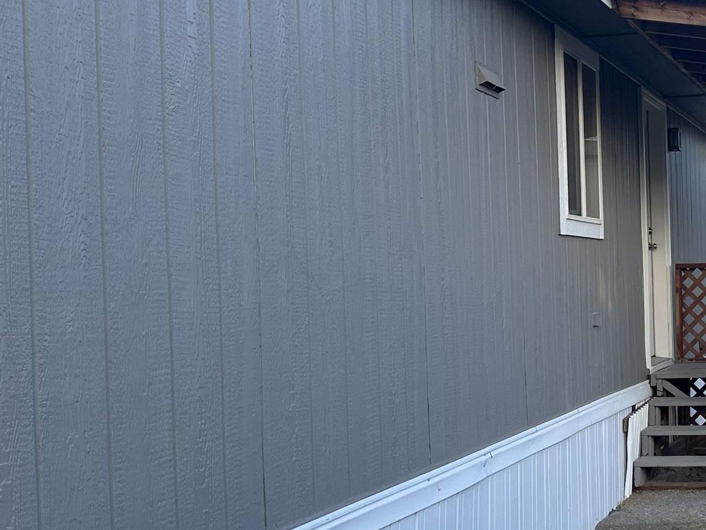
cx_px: 724
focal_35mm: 57
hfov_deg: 31.0
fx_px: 1163
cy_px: 263
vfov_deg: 25.7
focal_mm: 6.86
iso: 80
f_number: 1.78
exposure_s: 1/406
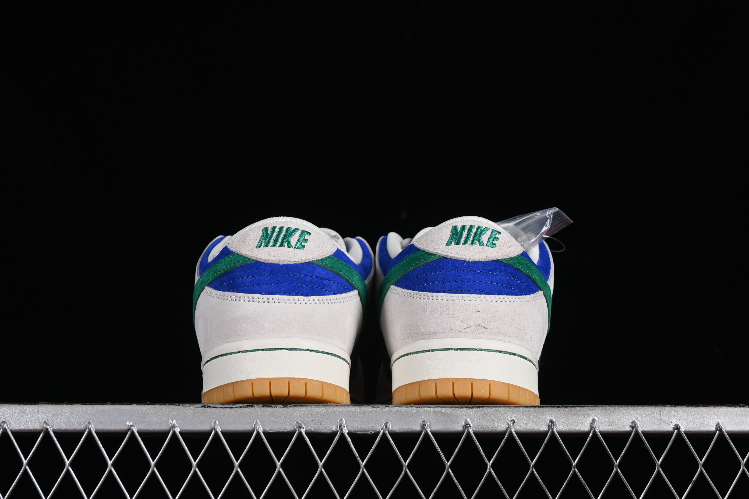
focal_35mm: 75
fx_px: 1560
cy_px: 250
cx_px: 374
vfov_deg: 18.2
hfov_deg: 27.0
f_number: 8
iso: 160
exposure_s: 1/80
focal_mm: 50
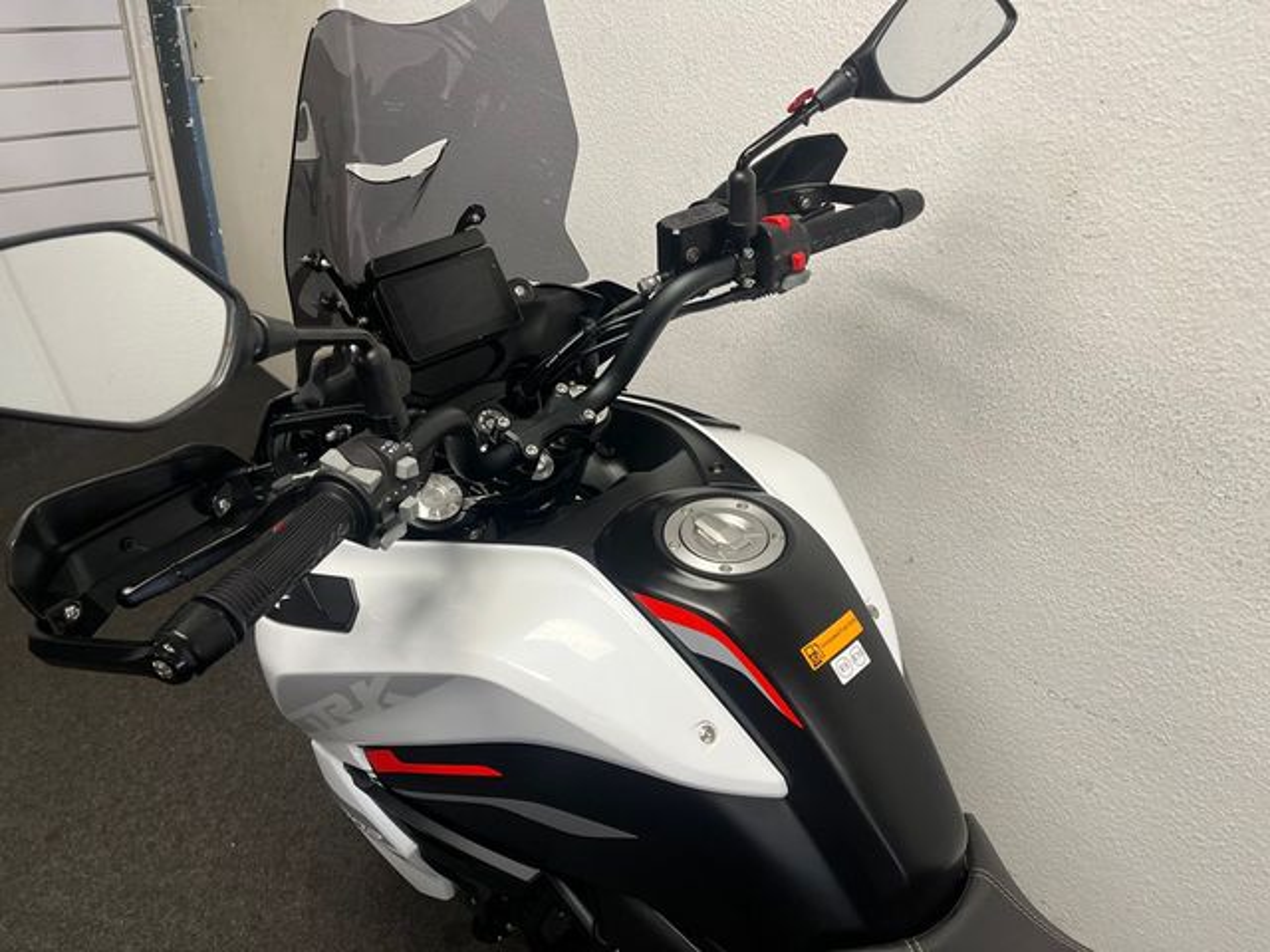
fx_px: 954
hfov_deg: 67.3
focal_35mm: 26
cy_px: 476
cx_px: 635
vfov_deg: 53.1
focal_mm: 5.1
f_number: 1.6
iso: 125
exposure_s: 1/100
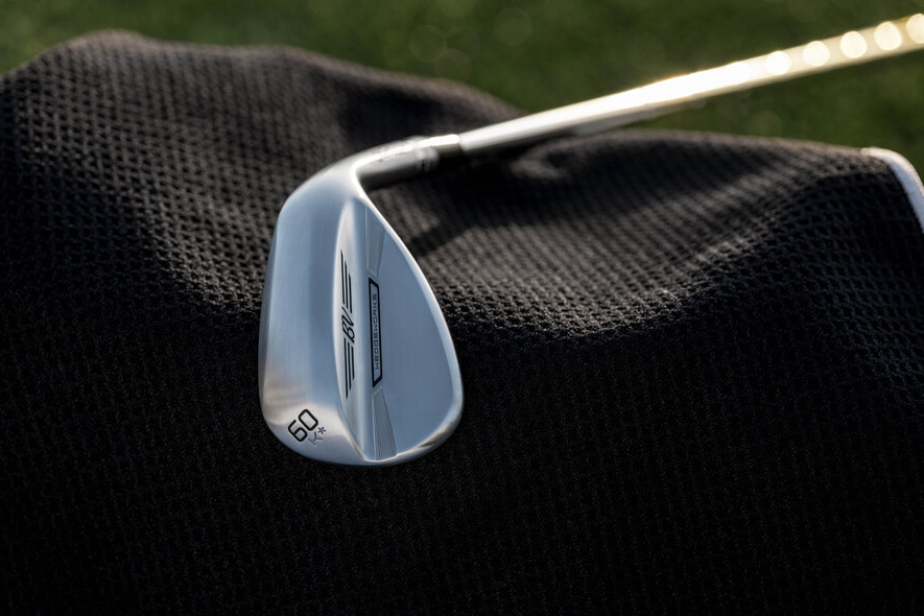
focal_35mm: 113
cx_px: 485
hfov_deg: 18.1
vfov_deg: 12.1
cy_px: 298
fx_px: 2900
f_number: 4
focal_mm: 100
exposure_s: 1/640
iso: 200
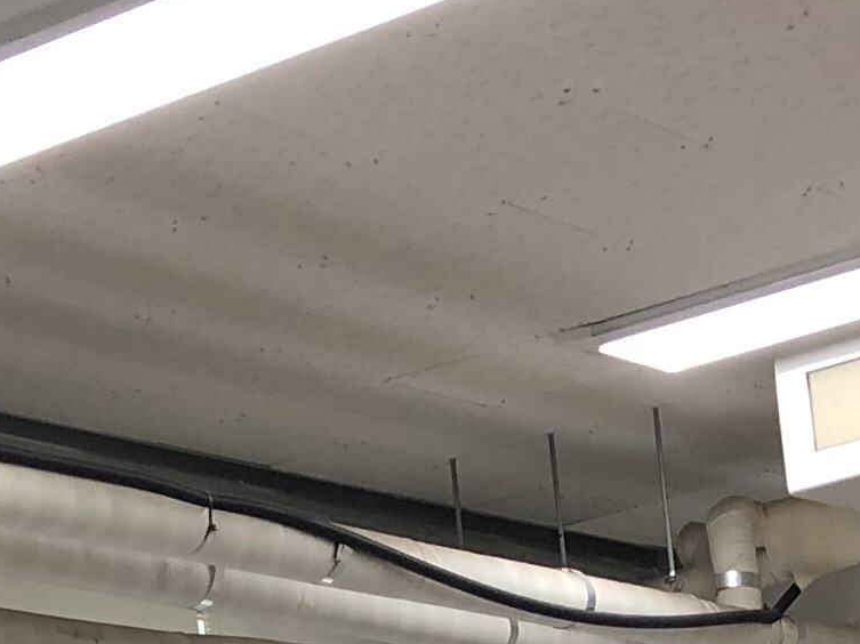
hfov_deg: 13.2
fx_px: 3725
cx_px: 333
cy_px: 1659
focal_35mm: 150
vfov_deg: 8.8
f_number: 1.8
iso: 25
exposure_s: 1/40
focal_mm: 4
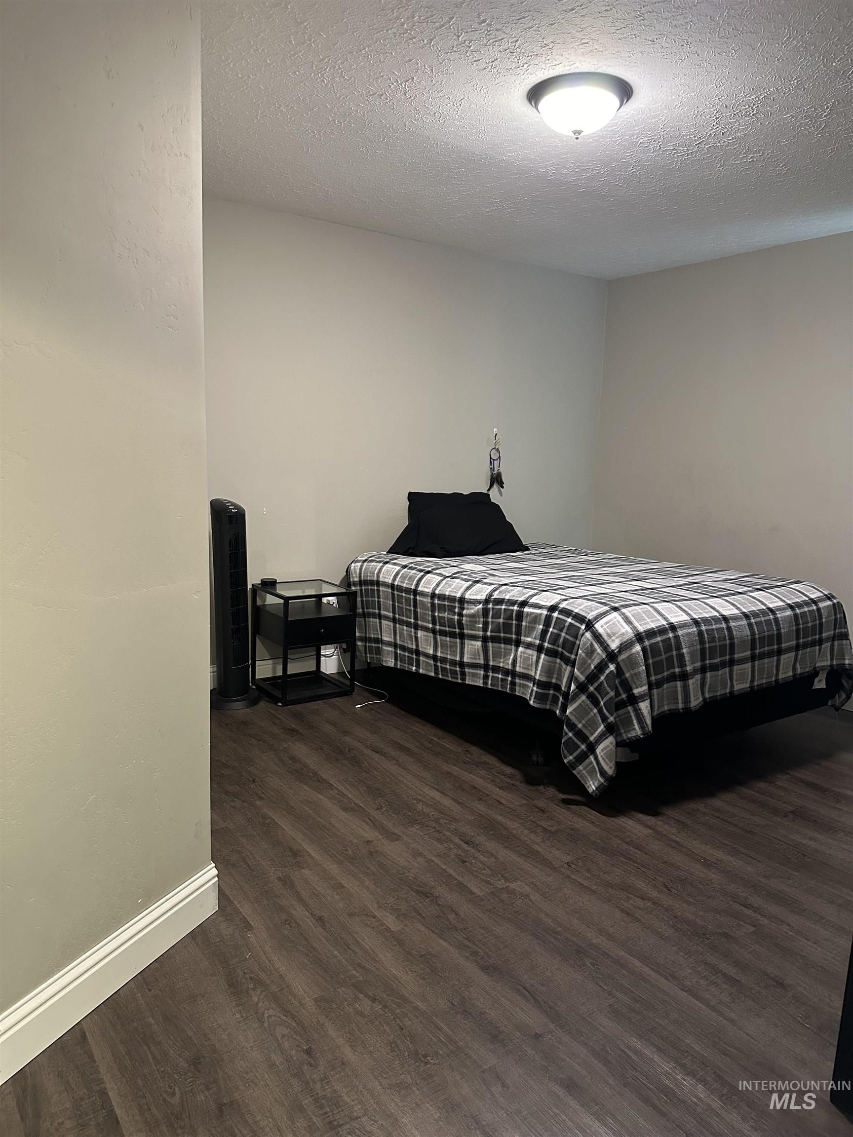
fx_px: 789
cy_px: 568
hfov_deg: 56.8
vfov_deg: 71.6
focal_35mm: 24
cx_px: 426
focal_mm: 6.86
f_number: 1.78
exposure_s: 1/60
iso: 500
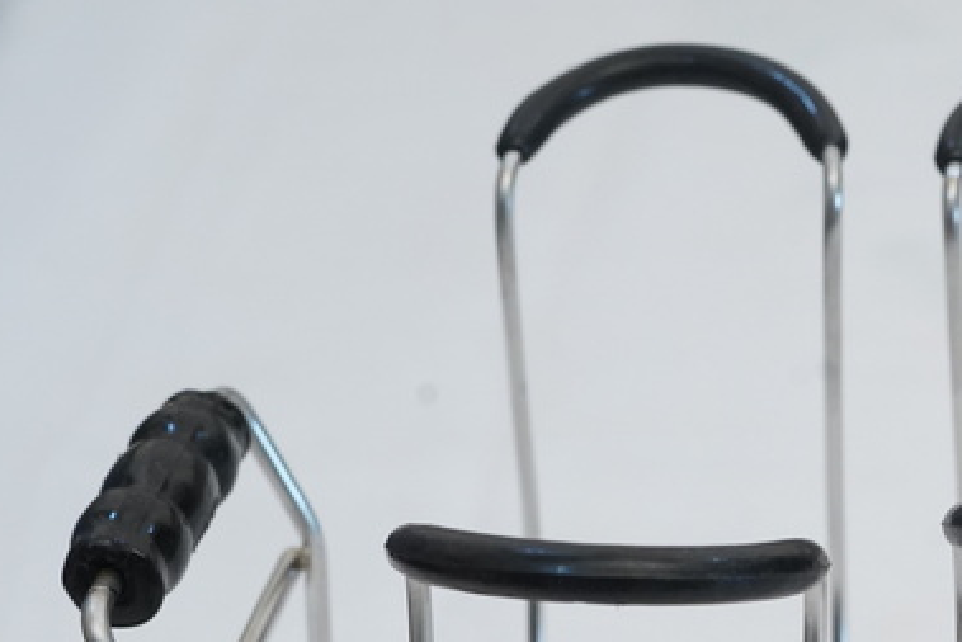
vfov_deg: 10.2
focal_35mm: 132
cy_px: 780
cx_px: 1109
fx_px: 3528
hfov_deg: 15.1
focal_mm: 50
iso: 3200
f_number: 8
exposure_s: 1/200
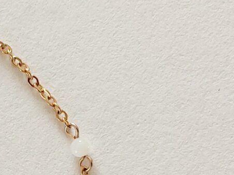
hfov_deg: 11.3
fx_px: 1149
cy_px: 209
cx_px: -79
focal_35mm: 170
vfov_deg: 8.6
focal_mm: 4.6
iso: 80
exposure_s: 1/100
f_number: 1.8
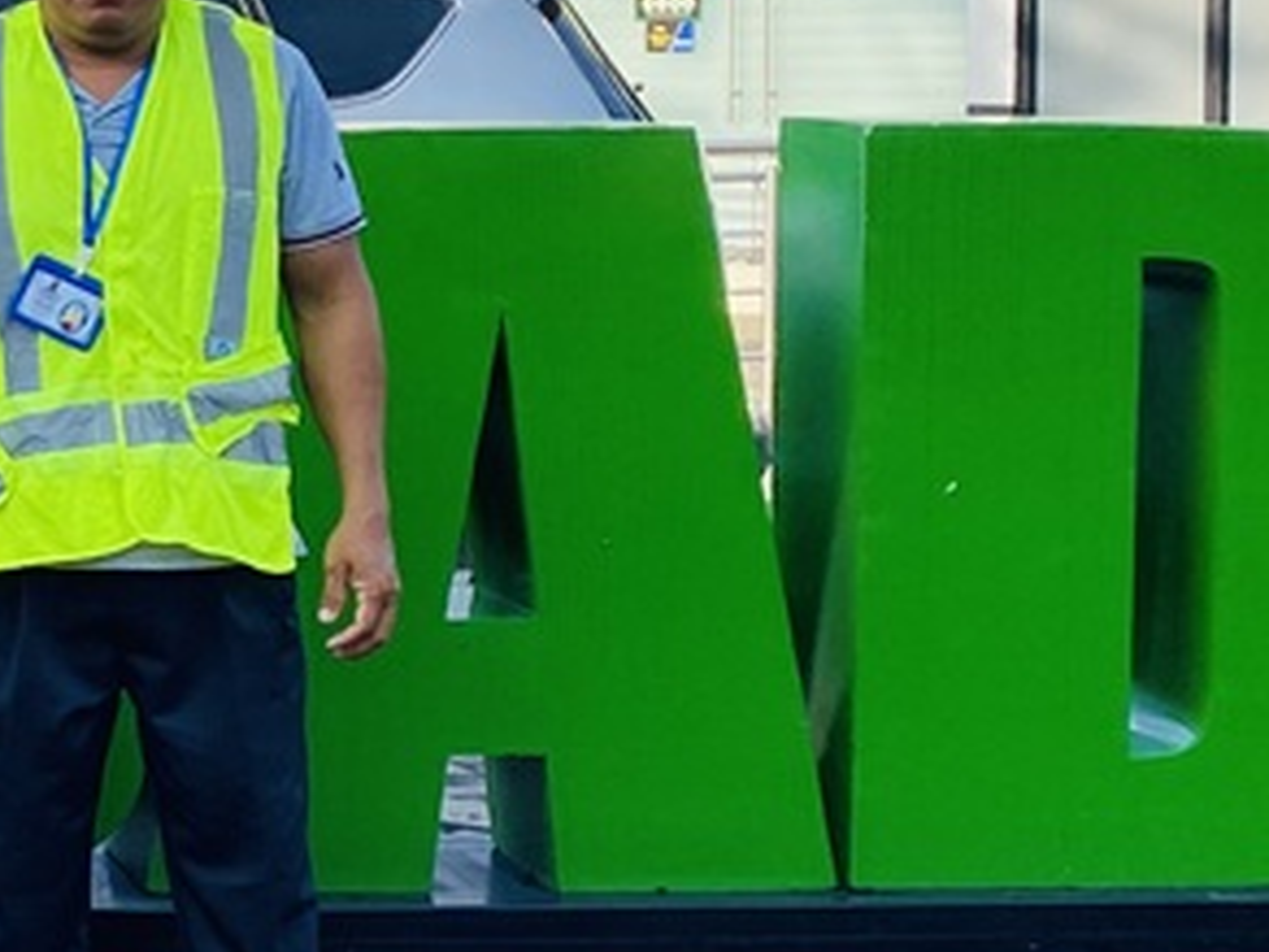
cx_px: -674
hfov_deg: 16.6
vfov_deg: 13.8
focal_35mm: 107
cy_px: 339
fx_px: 3923
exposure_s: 1/957
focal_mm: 4.25
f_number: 1.8
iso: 32
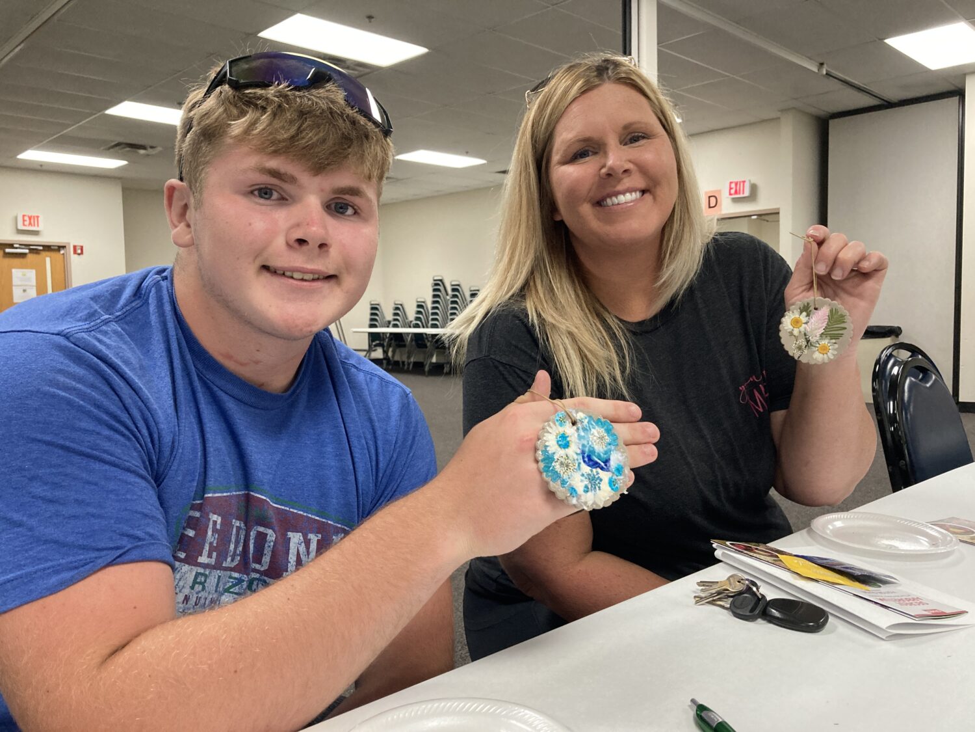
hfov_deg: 63.4
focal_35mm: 28
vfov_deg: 49.7
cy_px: 366
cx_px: 488
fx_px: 789
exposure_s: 1/60
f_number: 1.8
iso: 250
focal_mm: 3.99
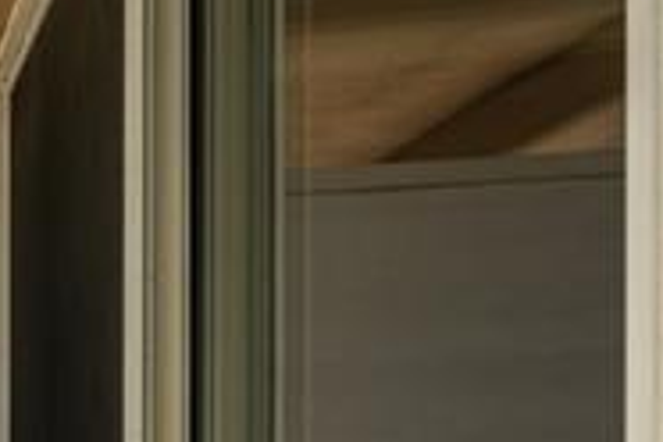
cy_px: 528
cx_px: -713
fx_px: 1418
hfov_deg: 17.4
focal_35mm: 77
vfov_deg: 17.0
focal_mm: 14
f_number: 8
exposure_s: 1/640
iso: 100
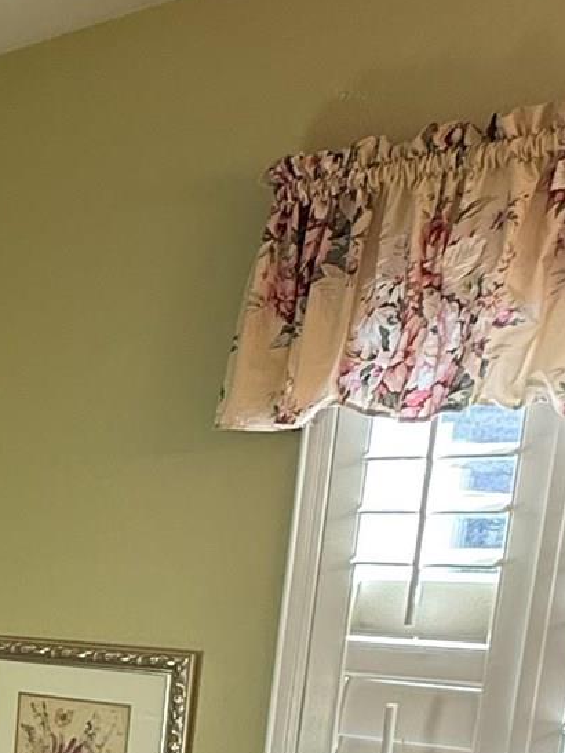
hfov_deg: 19.5
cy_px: 796
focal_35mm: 59
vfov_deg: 29.9
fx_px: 1284
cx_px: -412
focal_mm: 2.22
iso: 250
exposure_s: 1/99
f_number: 2.2
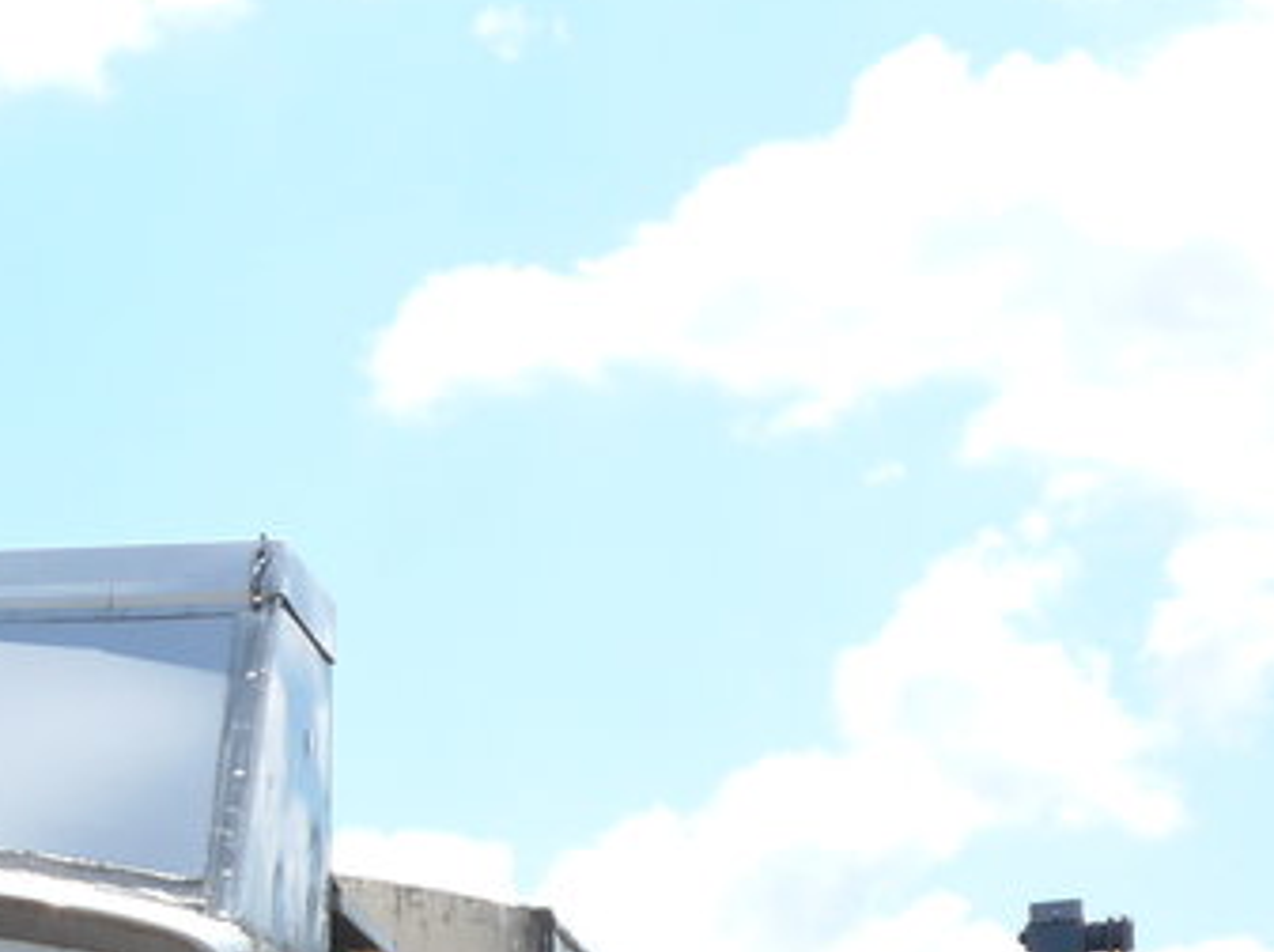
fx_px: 6029
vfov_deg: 8.8
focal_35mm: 164
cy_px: 1492
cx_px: -480
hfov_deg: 11.7
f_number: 3
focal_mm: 9.5
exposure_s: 1/1000
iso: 80
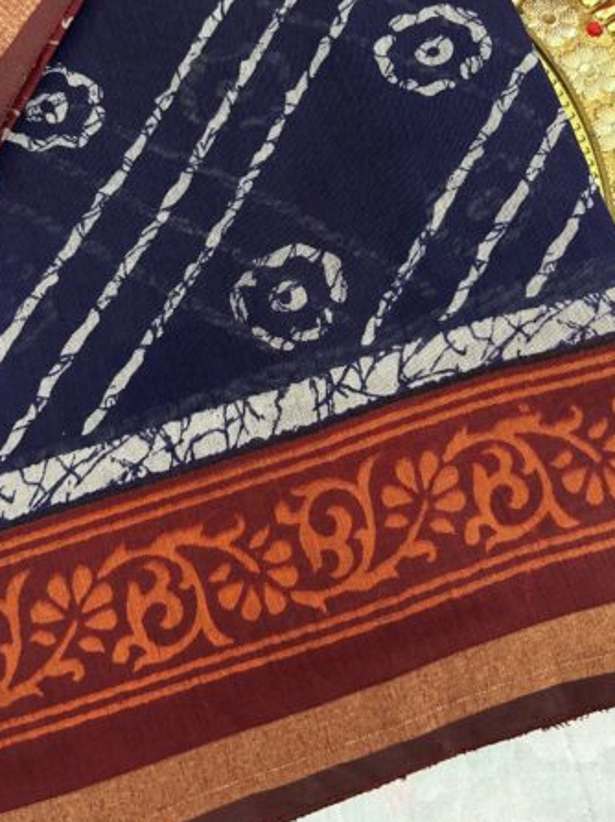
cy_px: 280
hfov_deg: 40.6
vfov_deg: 51.8
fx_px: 830
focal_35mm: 35
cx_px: 284
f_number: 1.5
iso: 320
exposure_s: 1/50
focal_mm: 5.7
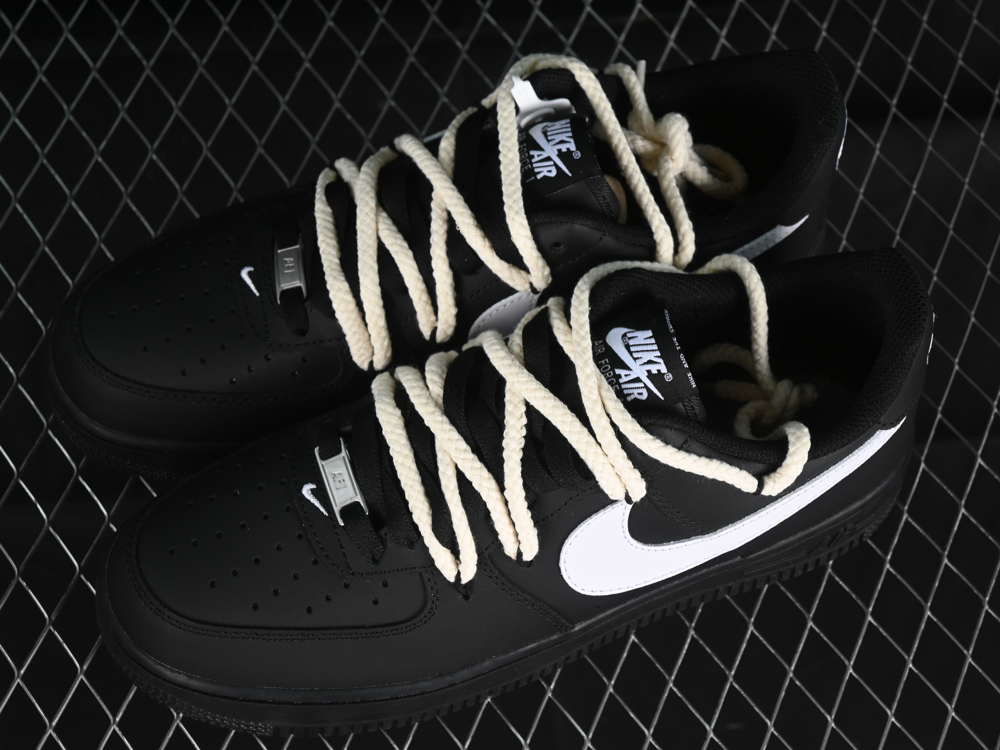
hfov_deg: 23.8
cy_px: 377
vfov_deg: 18.0
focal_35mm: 82
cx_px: 491
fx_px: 2369
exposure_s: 1/40
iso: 160
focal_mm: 50
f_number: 6.3
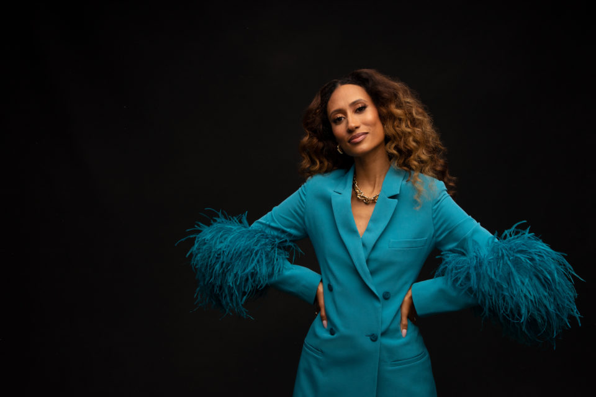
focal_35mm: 40
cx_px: 298
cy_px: 198
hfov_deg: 47.9
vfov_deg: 33.0
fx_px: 670
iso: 400
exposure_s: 1/160
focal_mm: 27
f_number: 8
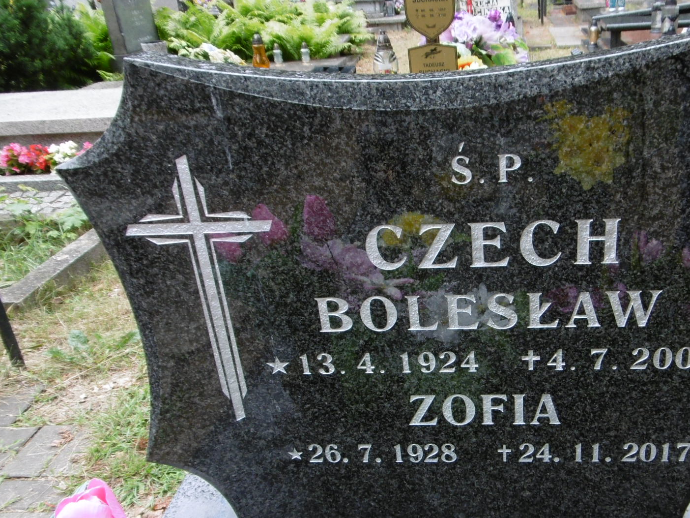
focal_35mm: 35
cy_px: 317
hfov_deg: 51.7
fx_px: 698
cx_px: 457
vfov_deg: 40.5
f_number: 3.1
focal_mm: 4.3
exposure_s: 1/80
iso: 100
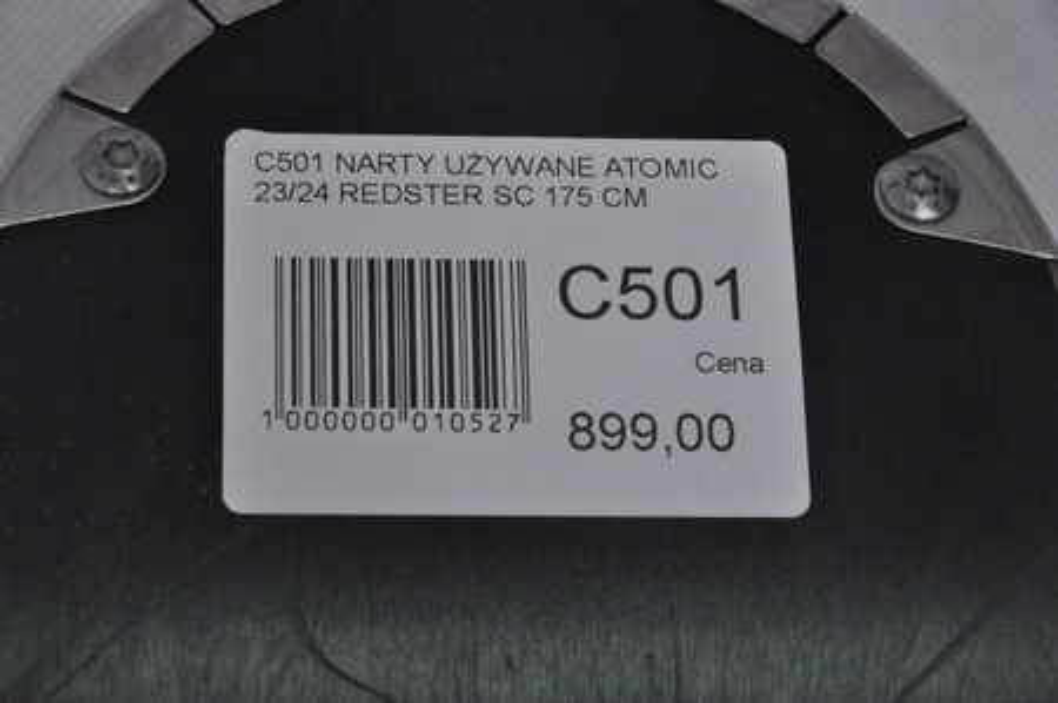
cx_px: 529
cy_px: 352
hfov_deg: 13.1
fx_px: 4624
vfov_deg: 8.7
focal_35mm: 158
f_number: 9.5
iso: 3200
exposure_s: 1/125
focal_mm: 105
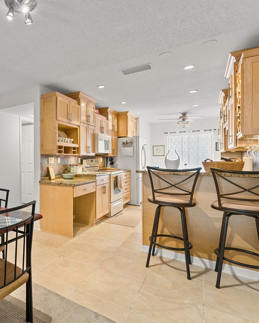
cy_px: 164
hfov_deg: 56.6
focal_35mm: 22
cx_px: 38
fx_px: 211
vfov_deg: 75.0
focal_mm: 15
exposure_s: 1/2
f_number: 9
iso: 500
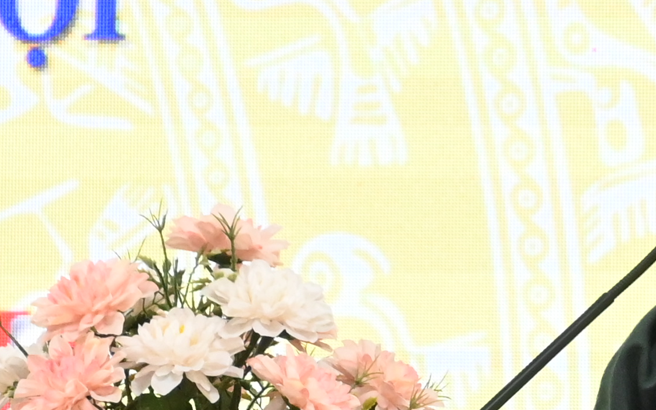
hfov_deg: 5.6
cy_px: 425
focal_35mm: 377
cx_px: 509
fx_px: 6741
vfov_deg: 3.5
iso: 2500
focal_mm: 50
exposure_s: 1/125
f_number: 6.3
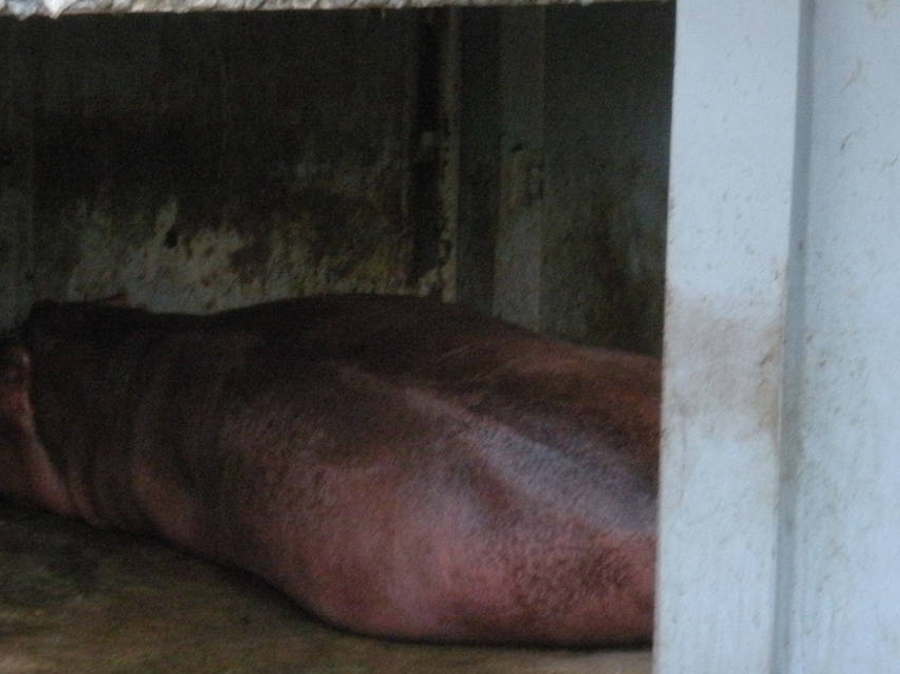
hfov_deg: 8.8
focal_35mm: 226
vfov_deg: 6.6
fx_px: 5873
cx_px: 278
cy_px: 482
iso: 400
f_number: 5.3
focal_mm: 21.2
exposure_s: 1/50.5
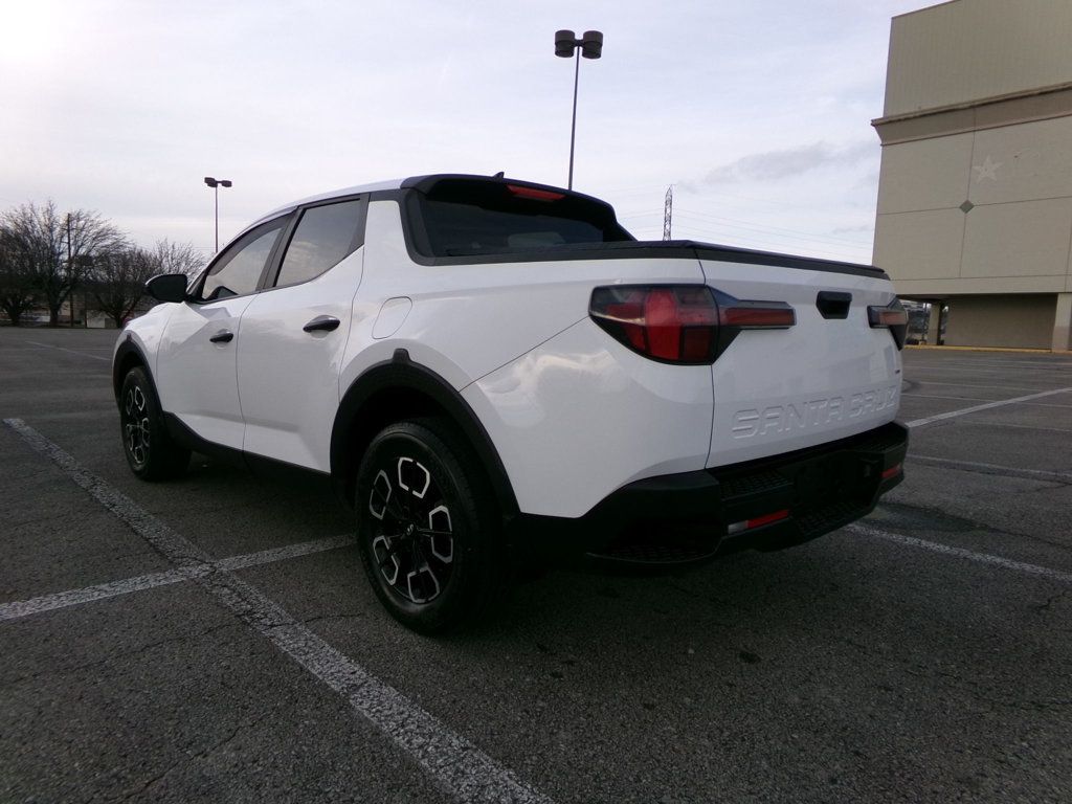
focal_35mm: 24
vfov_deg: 56.8
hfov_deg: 71.6
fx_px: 743
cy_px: 402
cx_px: 536
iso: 125
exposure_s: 1/60
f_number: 11.07
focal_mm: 4.3
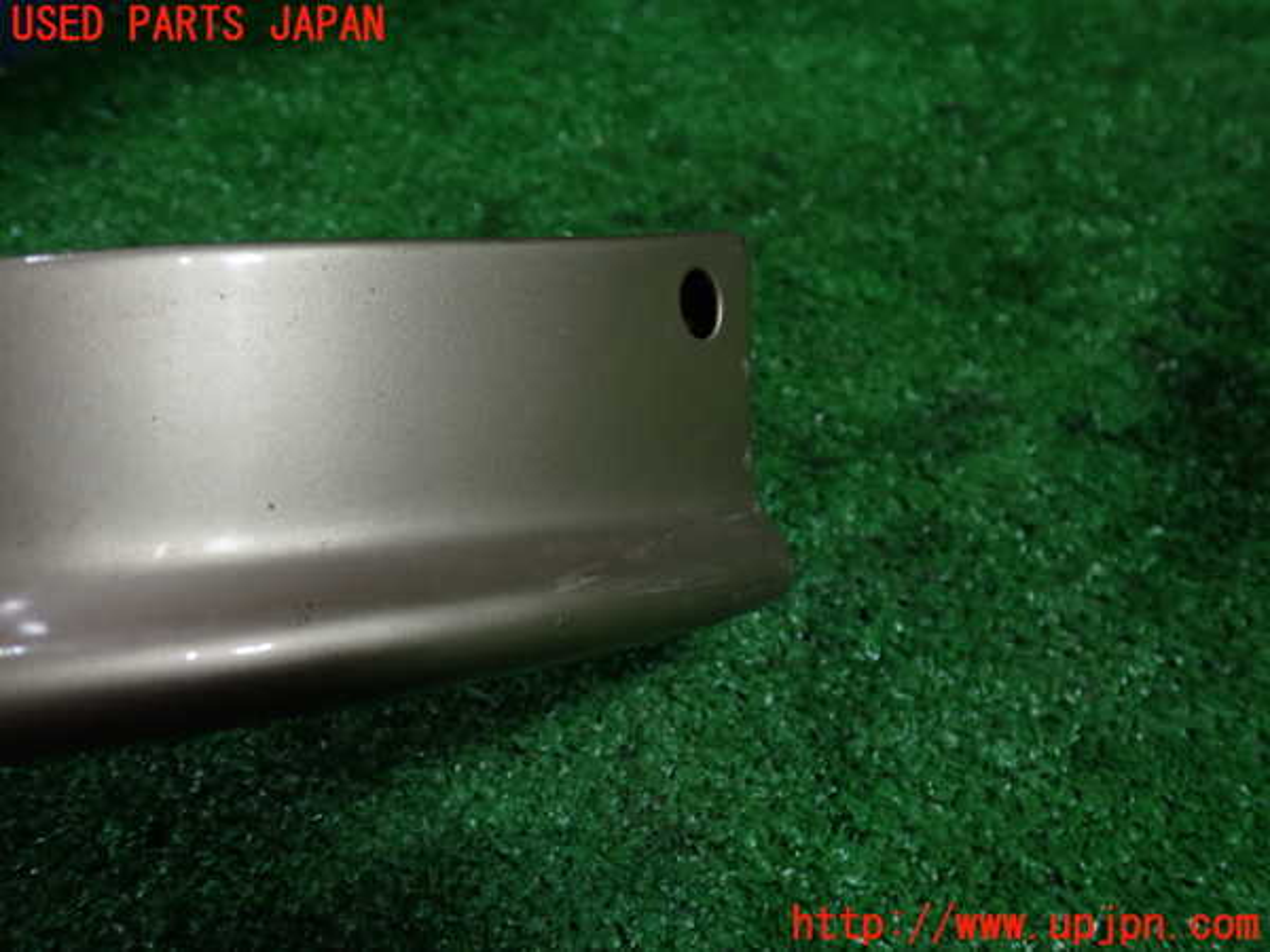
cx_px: 635
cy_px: 476
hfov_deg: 60.0
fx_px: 1101
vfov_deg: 46.8
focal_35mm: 30
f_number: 2.3
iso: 160
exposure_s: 1/60
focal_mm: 5.4
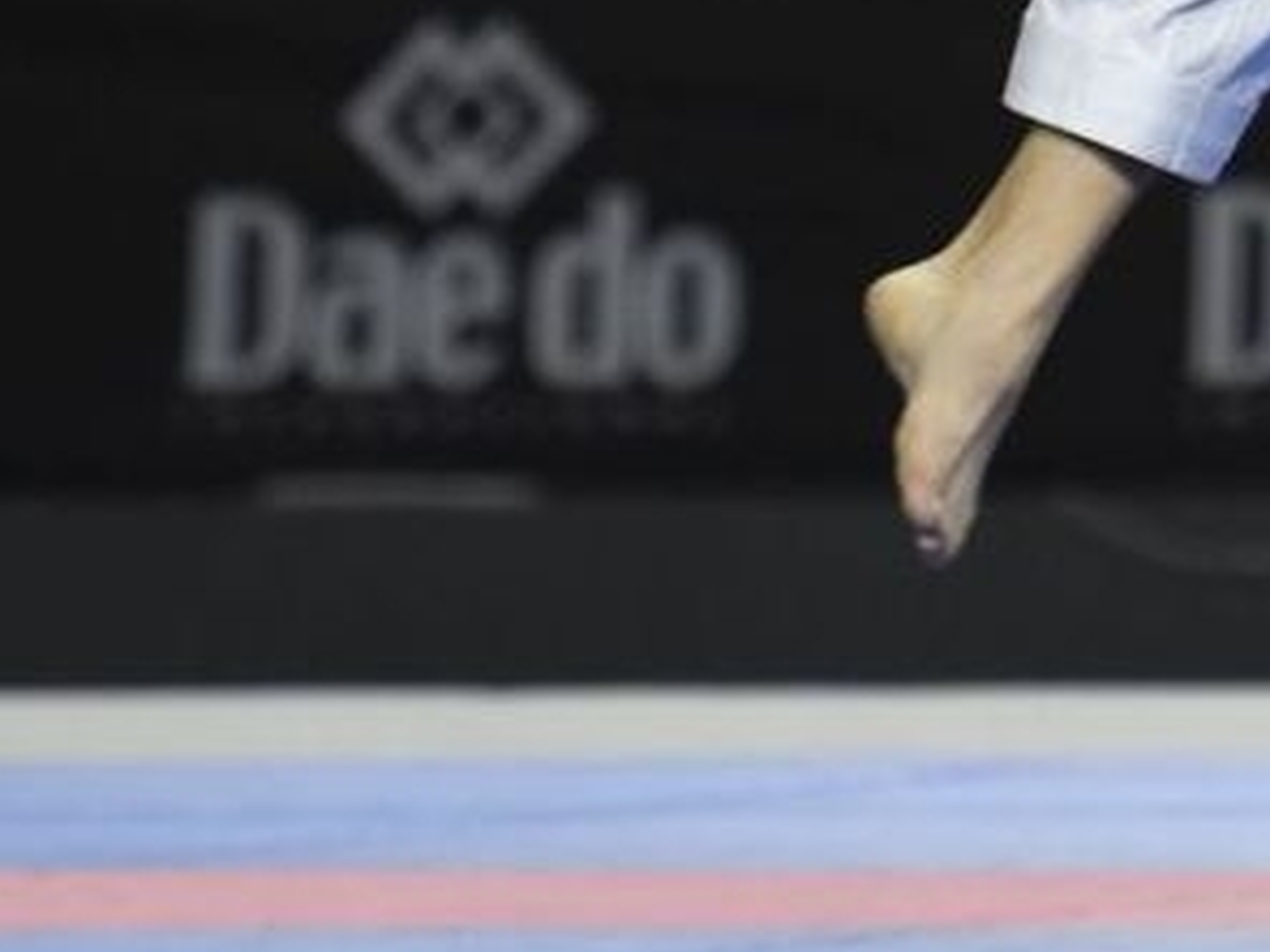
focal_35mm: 905
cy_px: -1505
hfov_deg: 2.2
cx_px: 2317
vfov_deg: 1.6
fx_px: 33203
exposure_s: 1/800
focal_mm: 155
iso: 800
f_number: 2.8
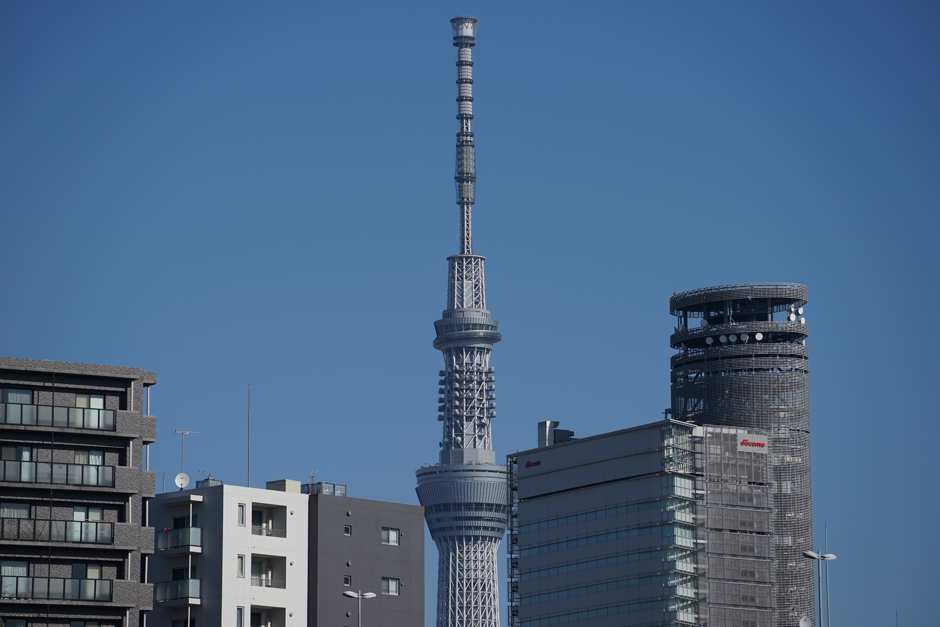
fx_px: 5248
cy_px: 315
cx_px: 472
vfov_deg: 6.8
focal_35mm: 201
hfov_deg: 10.2
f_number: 5.6
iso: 100
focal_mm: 200
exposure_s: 1/1250
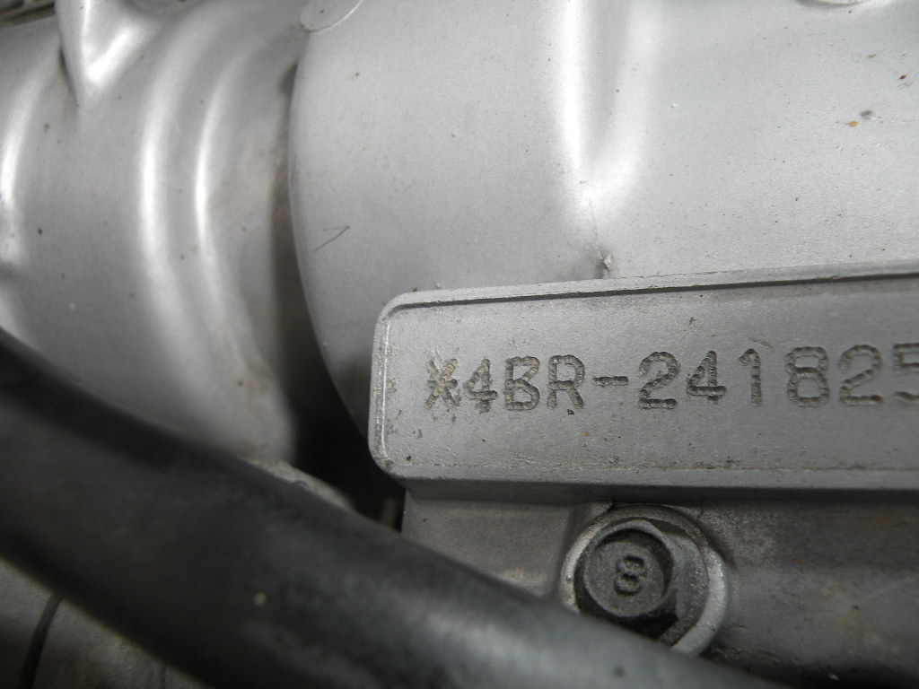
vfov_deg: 51.4
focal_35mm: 27
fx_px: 717
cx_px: 460
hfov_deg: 65.3
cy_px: 344
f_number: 2.8
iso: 72
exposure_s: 1/59.7
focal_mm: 4.7
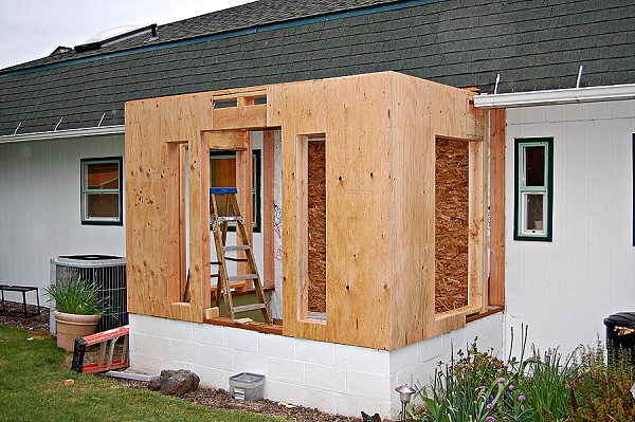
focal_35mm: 42
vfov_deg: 31.8
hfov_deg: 46.4
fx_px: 740
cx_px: 318
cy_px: 211
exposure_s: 1/60
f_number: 4.2
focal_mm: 28
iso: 400
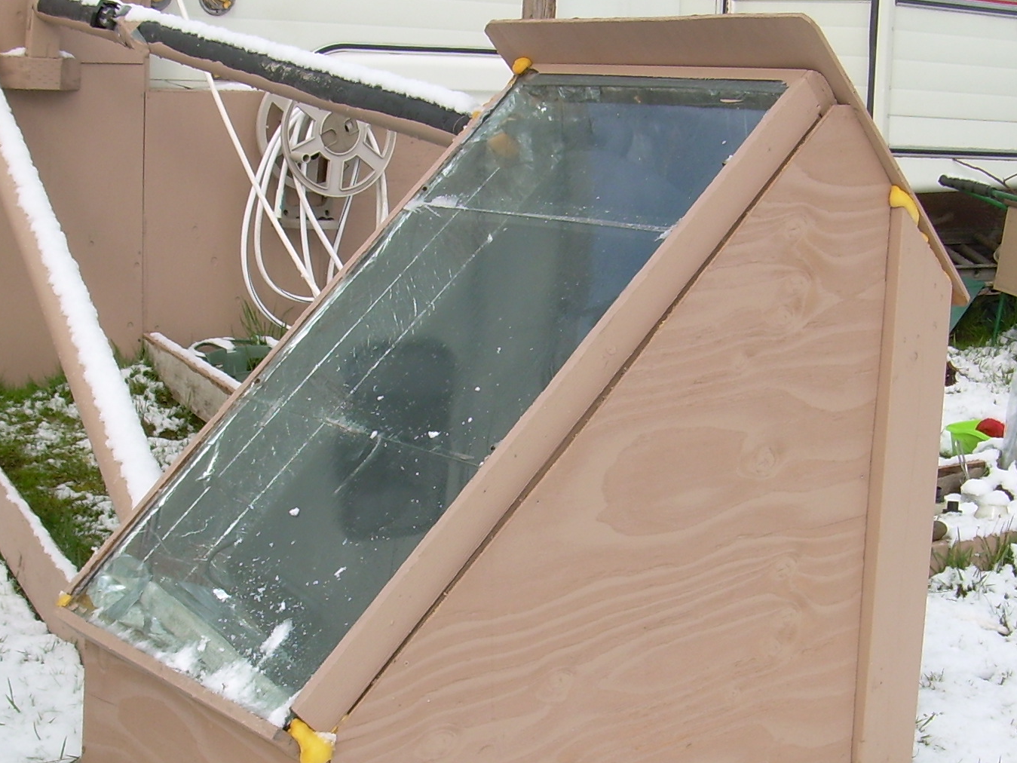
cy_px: 447
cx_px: 511
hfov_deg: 30.3
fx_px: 1880
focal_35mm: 64
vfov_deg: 22.9
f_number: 4.6
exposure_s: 1/273
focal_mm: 6.3
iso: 50
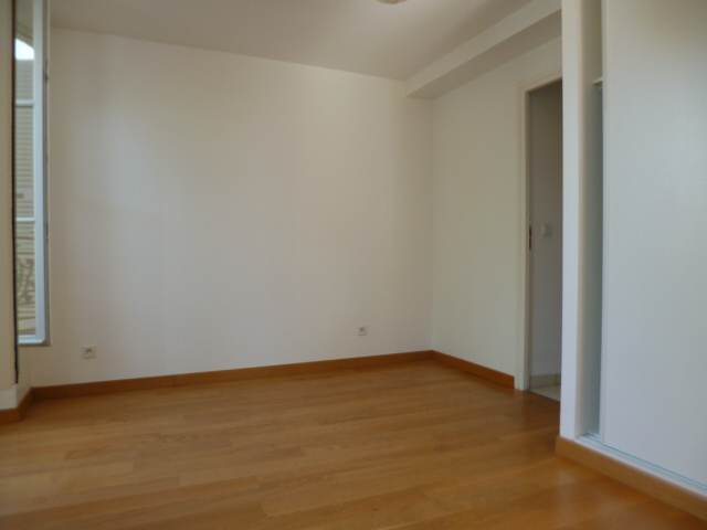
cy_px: 265
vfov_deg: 56.8
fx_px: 490
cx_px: 354
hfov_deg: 71.6
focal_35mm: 24
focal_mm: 4.3
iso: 100
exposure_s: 1/60
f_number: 2.5
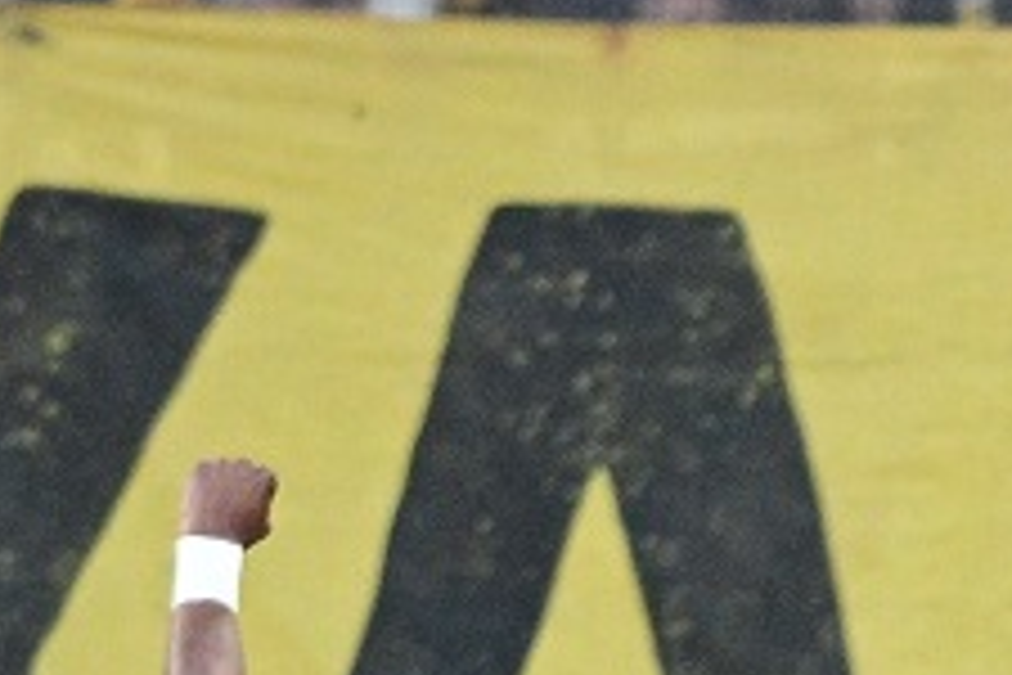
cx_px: 1583
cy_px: 1330
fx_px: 49022
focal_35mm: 1744
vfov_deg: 0.8
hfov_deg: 1.2
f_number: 2.8
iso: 1000
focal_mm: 400
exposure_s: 1/1250
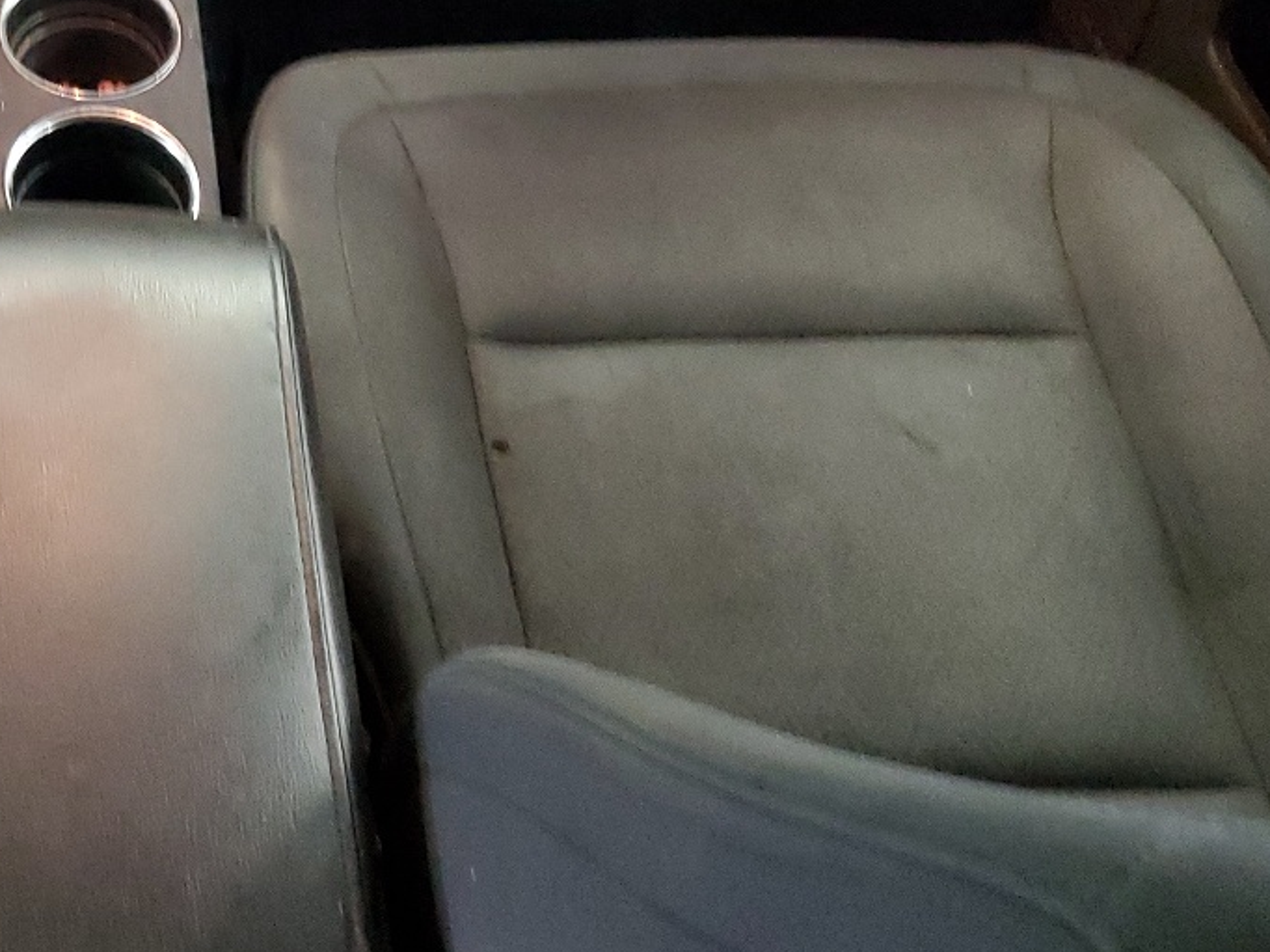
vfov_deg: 22.7
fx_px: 2237
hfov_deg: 29.6
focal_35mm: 61
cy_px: -80
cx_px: 2
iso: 468
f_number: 1.5
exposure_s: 1/15
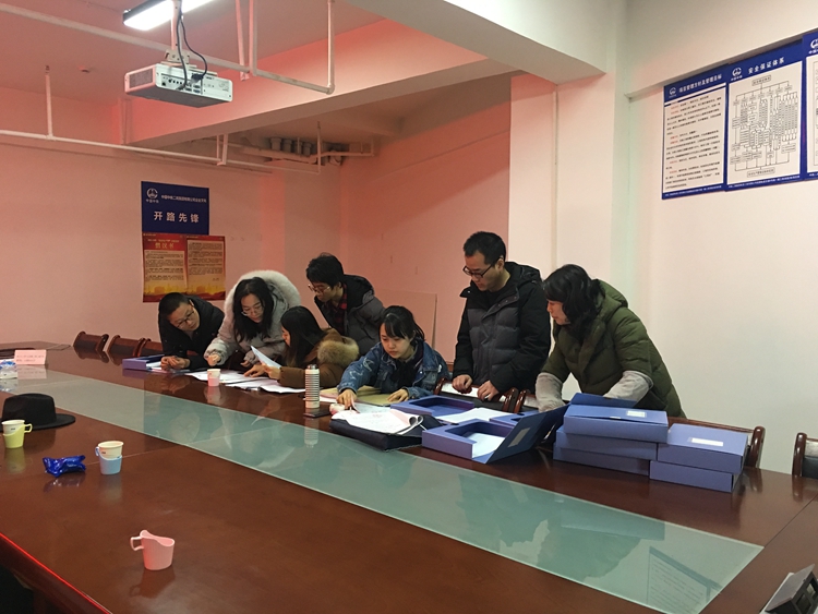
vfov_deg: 48.3
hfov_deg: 61.6
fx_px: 686
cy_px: 307
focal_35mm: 29
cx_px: 409
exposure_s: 1/10
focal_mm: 4.15
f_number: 2.2
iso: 100
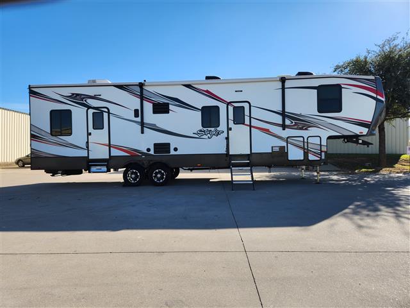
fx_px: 272
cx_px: 205
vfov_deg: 58.9
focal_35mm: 23
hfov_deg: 73.9
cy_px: 154
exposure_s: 1/1176
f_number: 1.8
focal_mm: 5.4
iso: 20
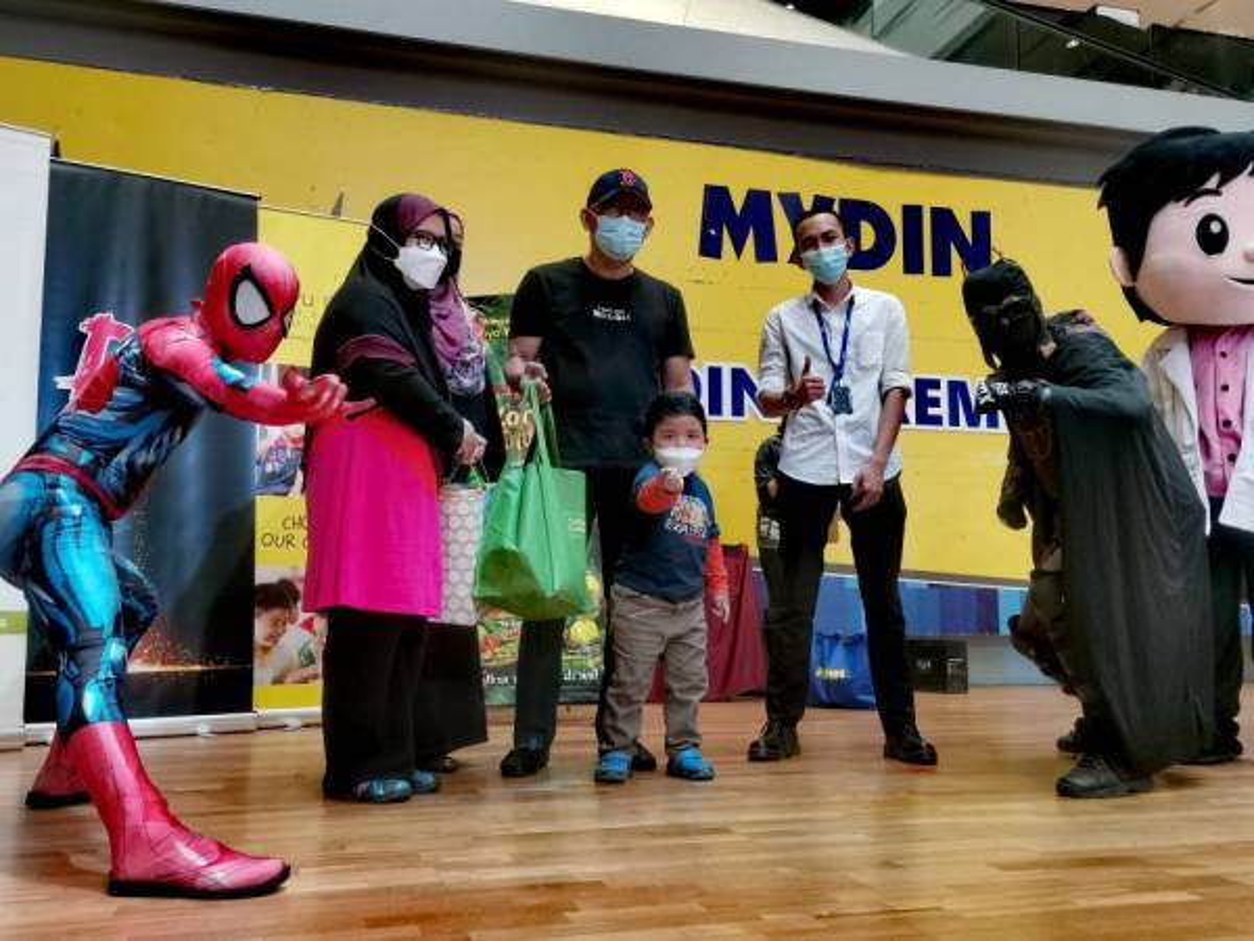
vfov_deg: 42.9
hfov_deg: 55.4
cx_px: 627
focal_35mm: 33
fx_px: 1195
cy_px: 470
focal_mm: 4.75
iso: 125
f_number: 1.8
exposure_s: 1/100
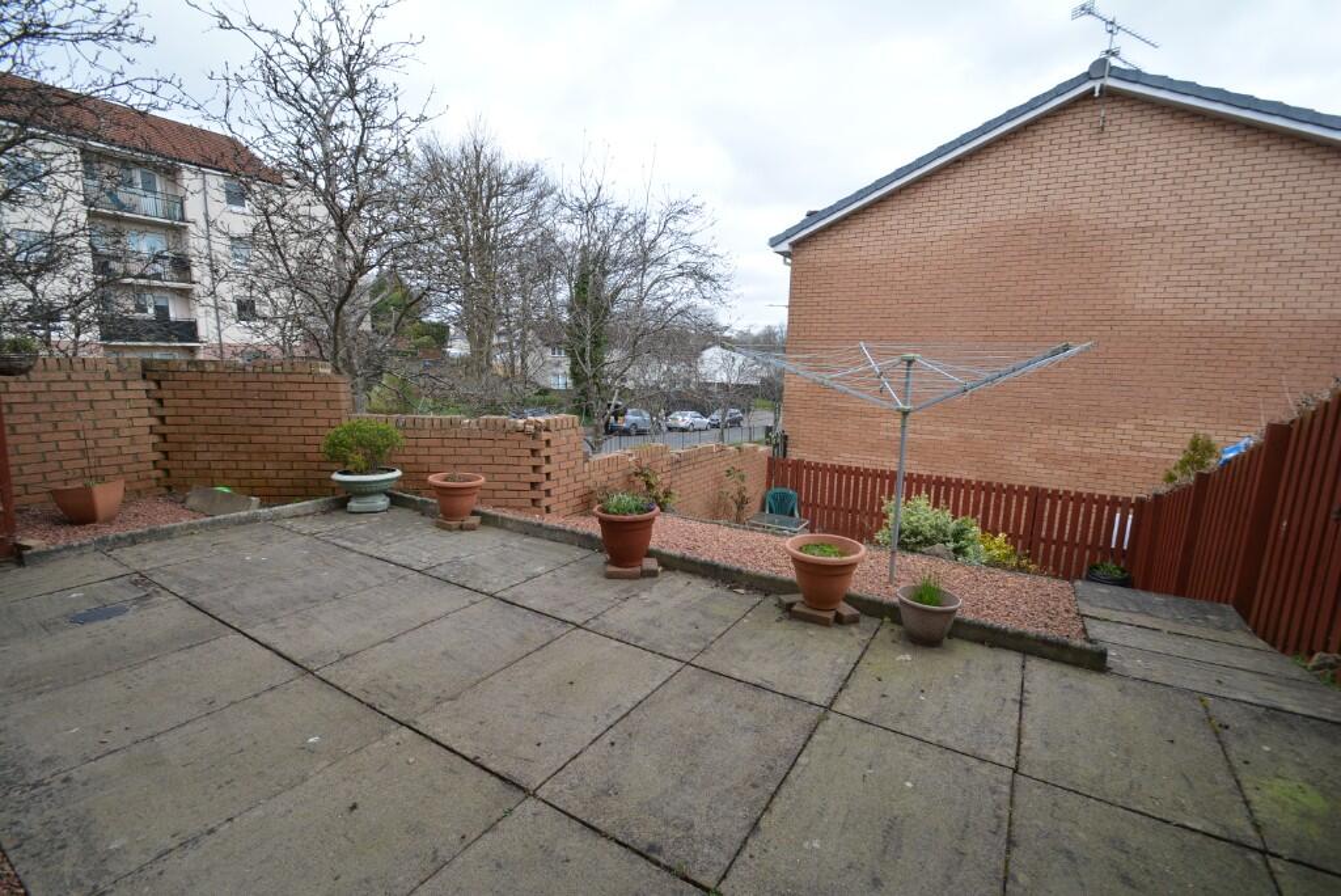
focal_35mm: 15
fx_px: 559
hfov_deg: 100.4
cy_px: 448
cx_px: 670
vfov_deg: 77.4
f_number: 7.1
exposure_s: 1/200
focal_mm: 10
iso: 200
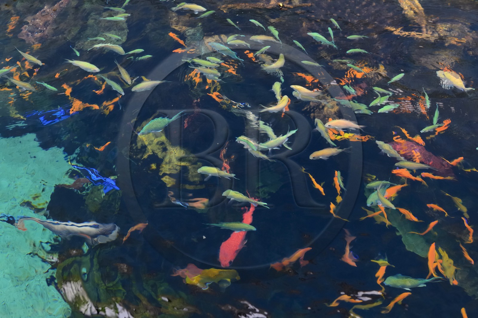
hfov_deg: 50.7
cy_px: 159
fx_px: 504
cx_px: 239
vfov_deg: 35.0
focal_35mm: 38
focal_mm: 38
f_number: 4.5
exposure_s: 1/125
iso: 800
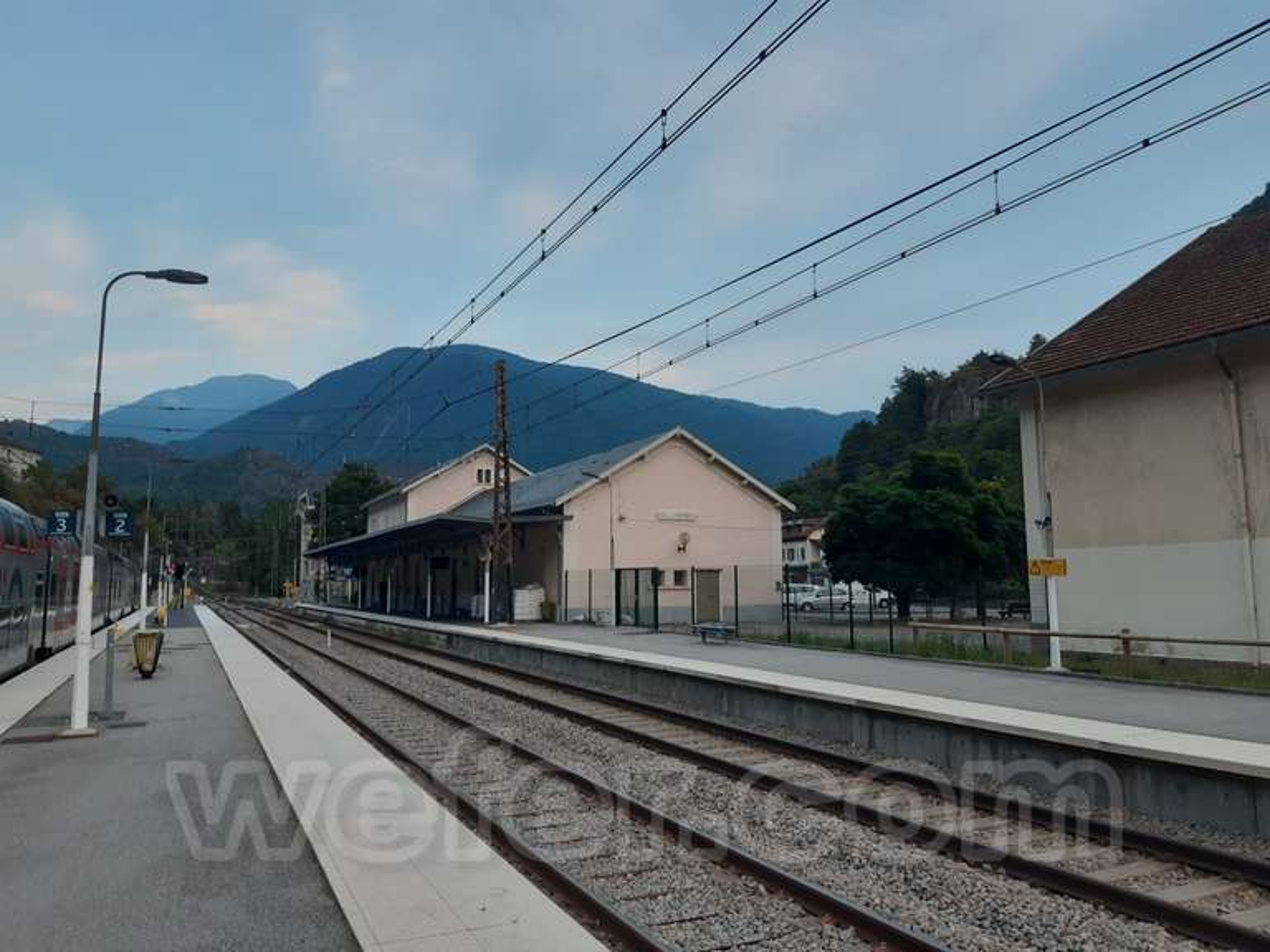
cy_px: 476
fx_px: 954
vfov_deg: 53.1
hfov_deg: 67.3
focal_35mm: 26
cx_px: 635
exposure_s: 1/100
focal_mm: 3.92
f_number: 1.7
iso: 64
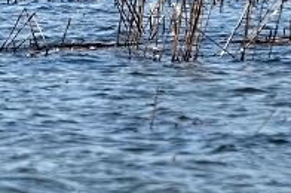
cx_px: 122
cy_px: -215
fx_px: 12379
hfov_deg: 1.3
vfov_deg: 0.9
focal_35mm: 1534
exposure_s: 1/1000
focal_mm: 300
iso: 160
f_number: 5.6
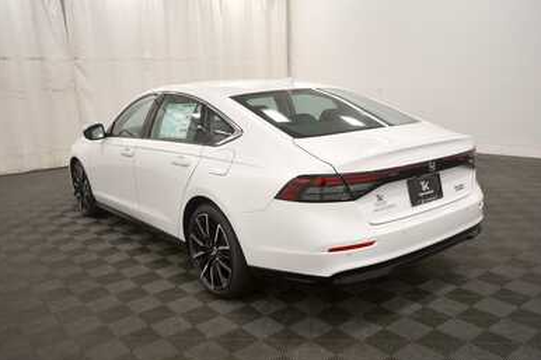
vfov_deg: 46.4
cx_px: 276
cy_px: 186
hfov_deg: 65.5
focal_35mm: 28
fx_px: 421
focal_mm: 18
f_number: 5.3
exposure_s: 1/250
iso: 720
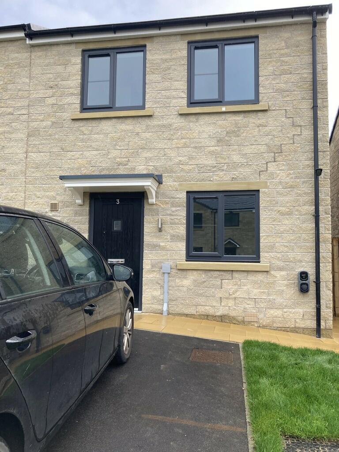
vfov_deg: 63.4
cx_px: 170
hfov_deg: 49.7
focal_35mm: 28
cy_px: 226
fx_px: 366
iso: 20
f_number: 1.8
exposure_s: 1/286
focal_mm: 3.99
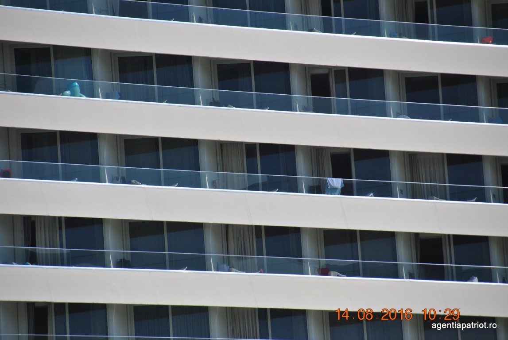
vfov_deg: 4.6
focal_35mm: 300
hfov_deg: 6.9
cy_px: 170
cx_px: 254
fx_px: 4239
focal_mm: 200
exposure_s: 1/2000
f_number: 5.6
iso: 200
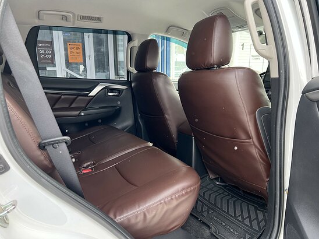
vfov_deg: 53.0
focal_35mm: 26
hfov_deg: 67.3
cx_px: 160
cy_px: 120
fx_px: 239
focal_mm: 5.7
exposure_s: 1/121
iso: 100
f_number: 1.5
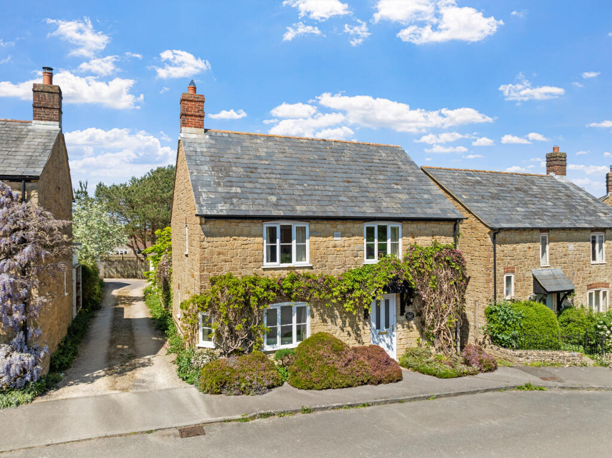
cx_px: 306
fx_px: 424
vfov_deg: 56.8
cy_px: 229
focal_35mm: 24
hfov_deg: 71.6
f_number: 2.8
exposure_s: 1/500
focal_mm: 12.29
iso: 100
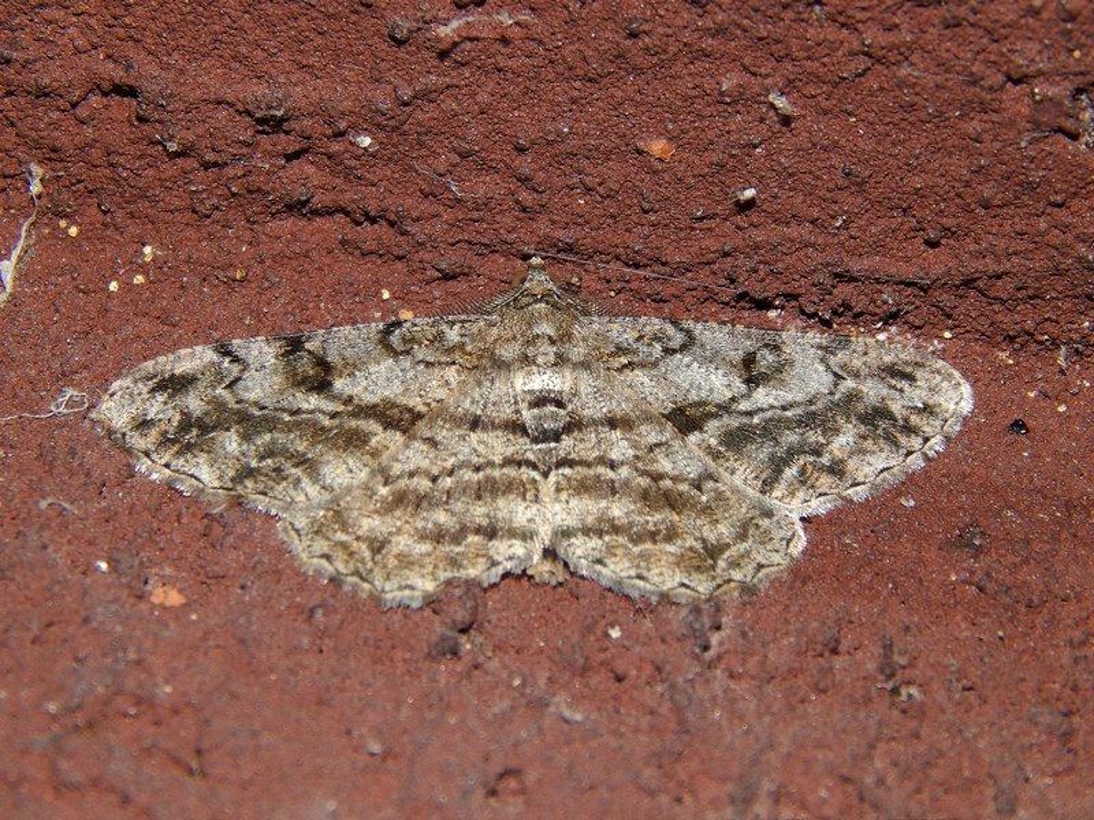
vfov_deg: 8.1
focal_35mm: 184
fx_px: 5815
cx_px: 547
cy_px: 410
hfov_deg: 10.7
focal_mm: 32.8
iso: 200
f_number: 10.5
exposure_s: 1/30
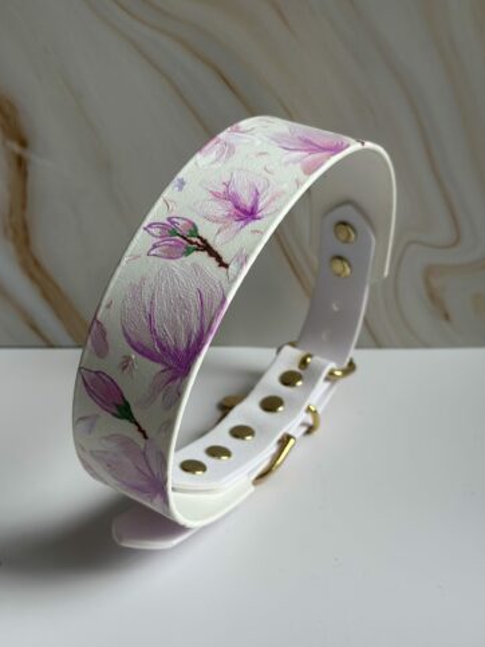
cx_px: 236
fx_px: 991
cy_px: 313
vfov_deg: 36.2
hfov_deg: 27.5
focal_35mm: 53
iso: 80
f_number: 1.78
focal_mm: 6.86
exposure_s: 1/426
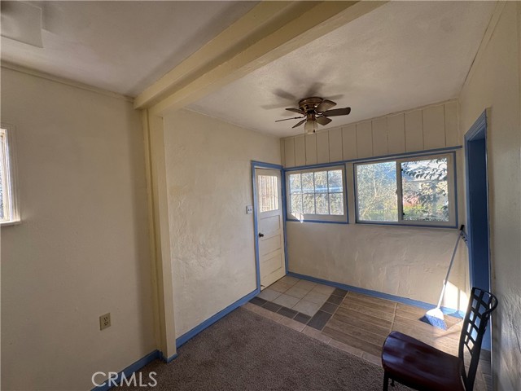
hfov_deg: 102.1
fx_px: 211
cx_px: 260
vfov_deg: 85.7
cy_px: 196
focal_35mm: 14
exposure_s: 1/108
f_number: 2.2
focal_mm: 2.22
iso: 40
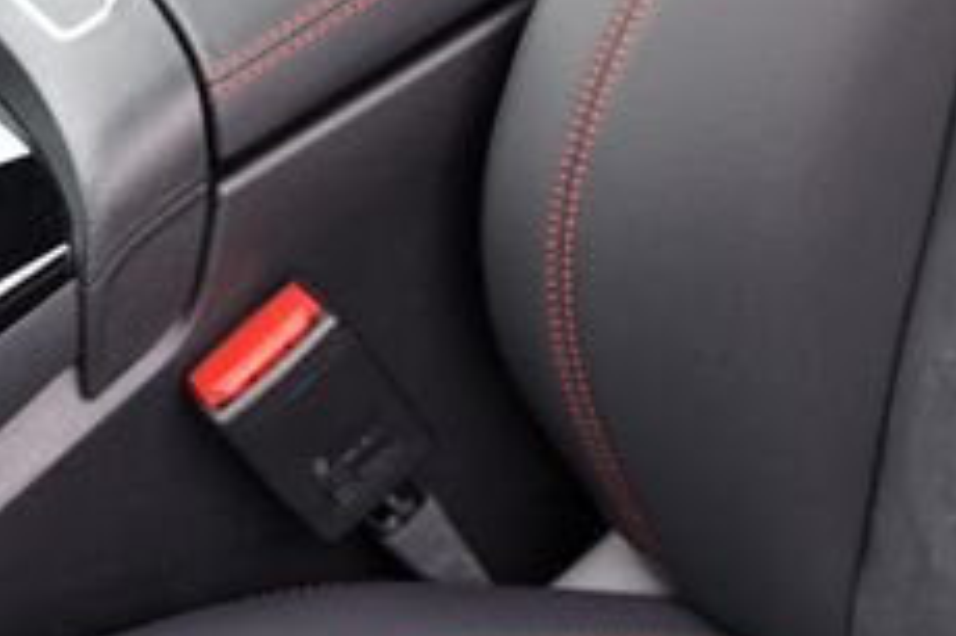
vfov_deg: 11.2
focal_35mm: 107
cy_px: -759
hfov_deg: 18.5
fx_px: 2839
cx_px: 993
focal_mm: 24
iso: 320
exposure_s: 1/30
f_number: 2.8
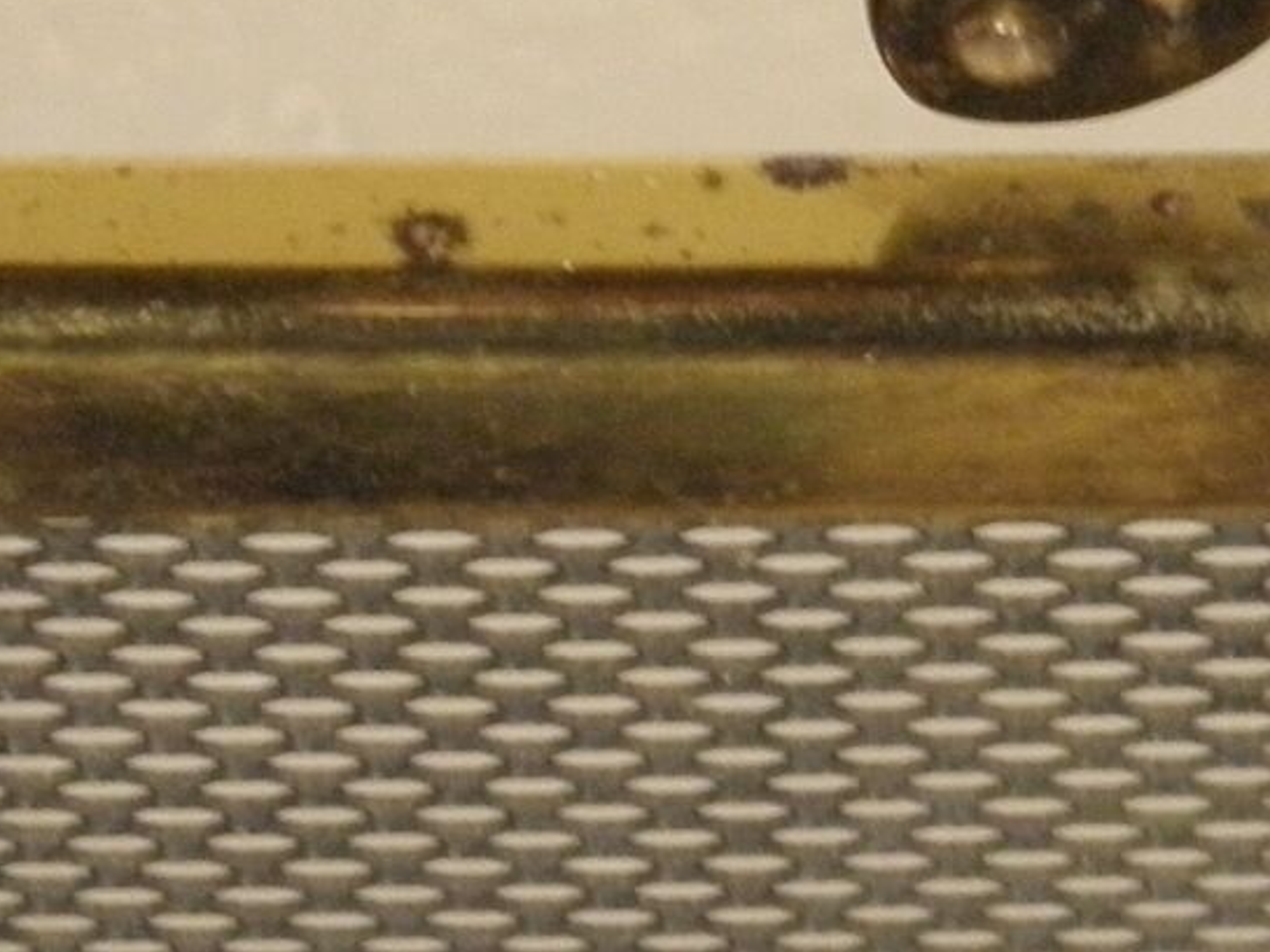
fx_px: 7594
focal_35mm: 207
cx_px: 1494
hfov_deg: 9.4
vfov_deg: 7.1
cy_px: -464
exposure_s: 1/30
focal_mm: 7.9
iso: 200
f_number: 3.9
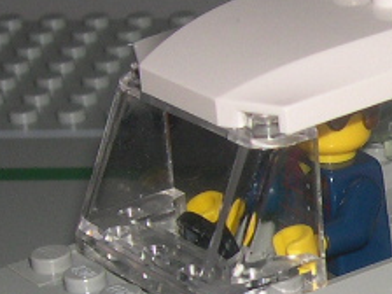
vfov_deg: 7.7
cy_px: 264
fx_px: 2174
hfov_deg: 9.8
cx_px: 667
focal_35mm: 192
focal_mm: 9
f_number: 8
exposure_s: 1/60
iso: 100
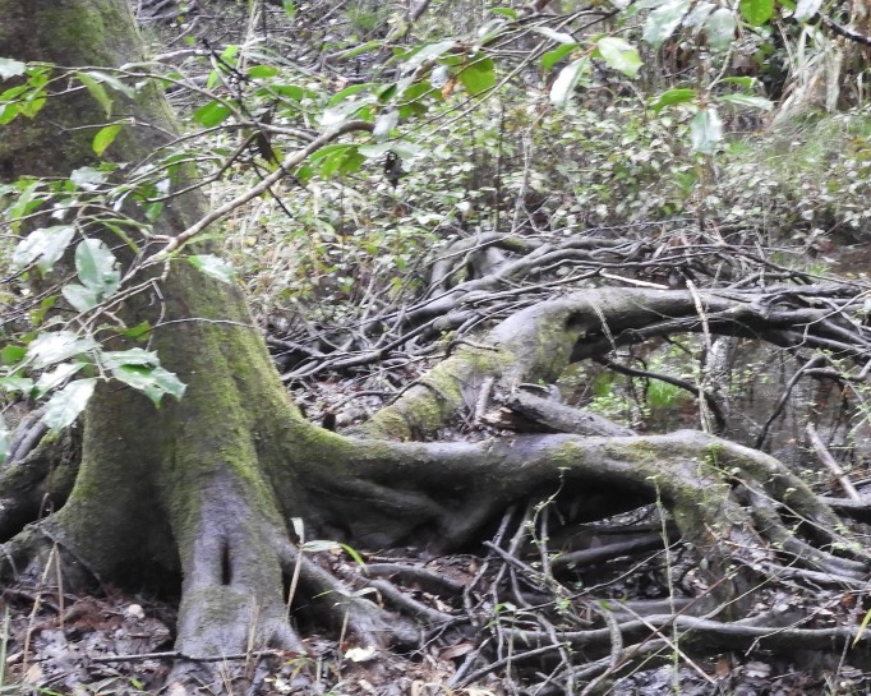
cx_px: 562
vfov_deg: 11.5
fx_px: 3453
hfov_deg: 14.4
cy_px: 549
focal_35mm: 134
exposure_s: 1/30
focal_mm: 11.6
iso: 320
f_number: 4.2
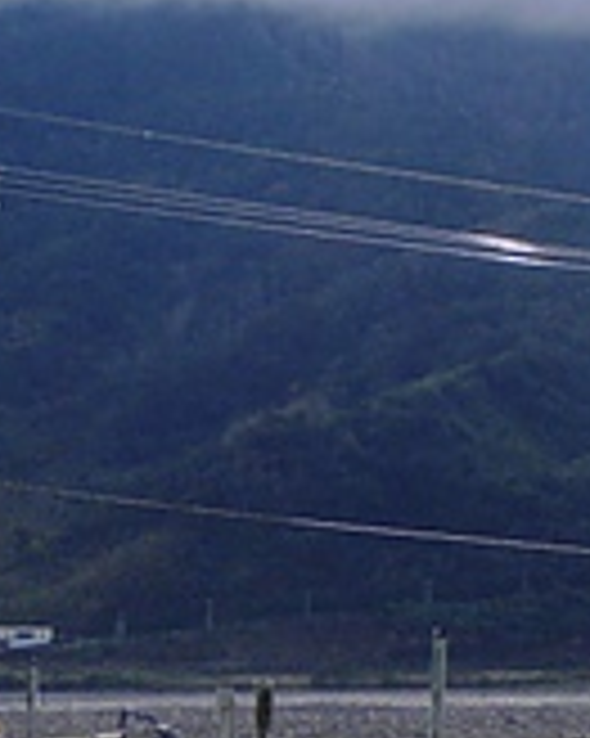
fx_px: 2731
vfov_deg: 14.8
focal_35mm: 125
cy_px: 945
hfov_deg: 12.3
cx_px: 126
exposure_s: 1/587
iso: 80
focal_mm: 6.3
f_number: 4.6
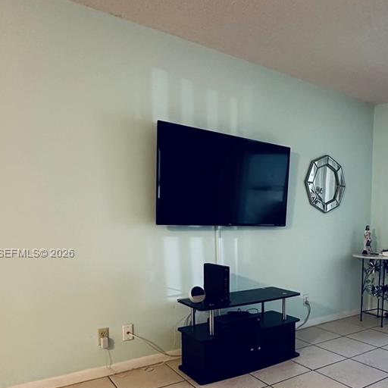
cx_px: 274
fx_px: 368
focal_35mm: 29
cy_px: 254
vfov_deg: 54.7
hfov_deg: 53.9
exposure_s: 1/60
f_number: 2.2
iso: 400
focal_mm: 2.22
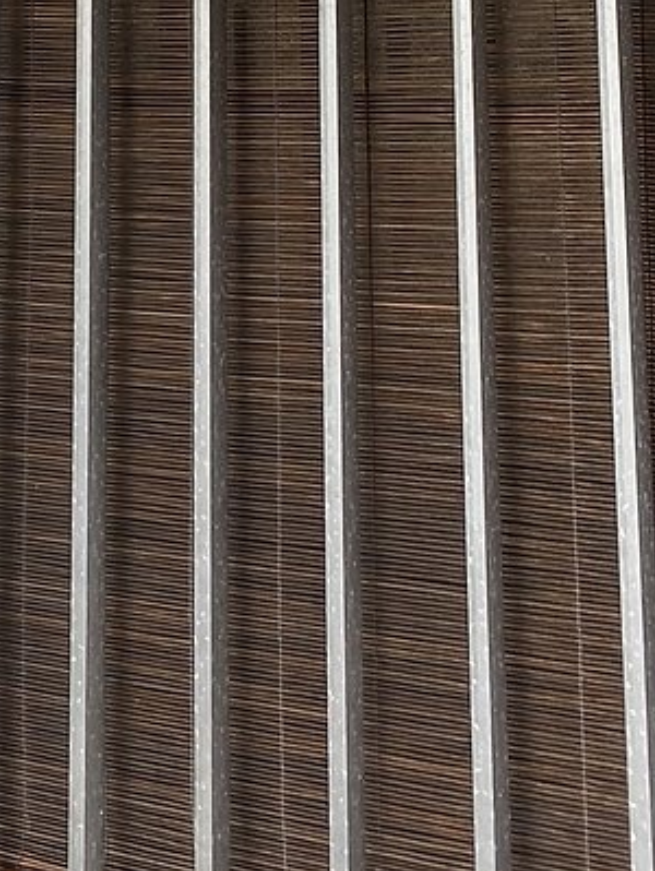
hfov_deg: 14.2
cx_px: -216
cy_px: -668
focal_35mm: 100
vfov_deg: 16.6
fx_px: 2519
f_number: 1.8
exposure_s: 1/198
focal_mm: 4.25
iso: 32
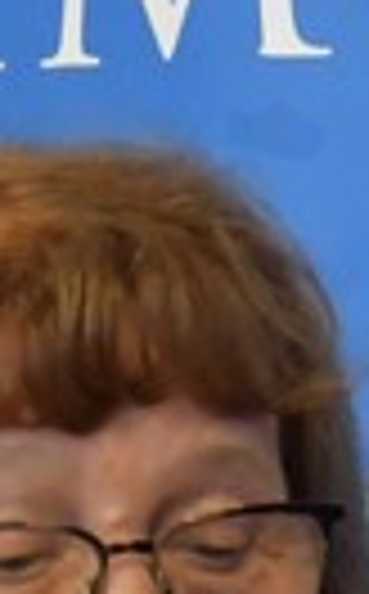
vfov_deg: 3.4
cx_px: 1179
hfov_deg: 2.1
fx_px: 10004
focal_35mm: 619
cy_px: 295
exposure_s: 1/125
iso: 3200
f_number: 4.8
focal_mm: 52
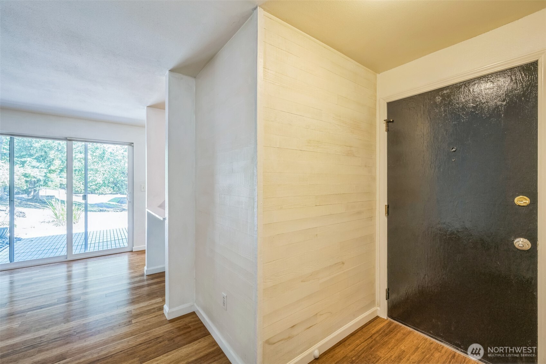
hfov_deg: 100.4
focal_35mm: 15
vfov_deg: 77.3
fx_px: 227
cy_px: 182
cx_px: 273
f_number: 8
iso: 320
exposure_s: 1/4
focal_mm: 15
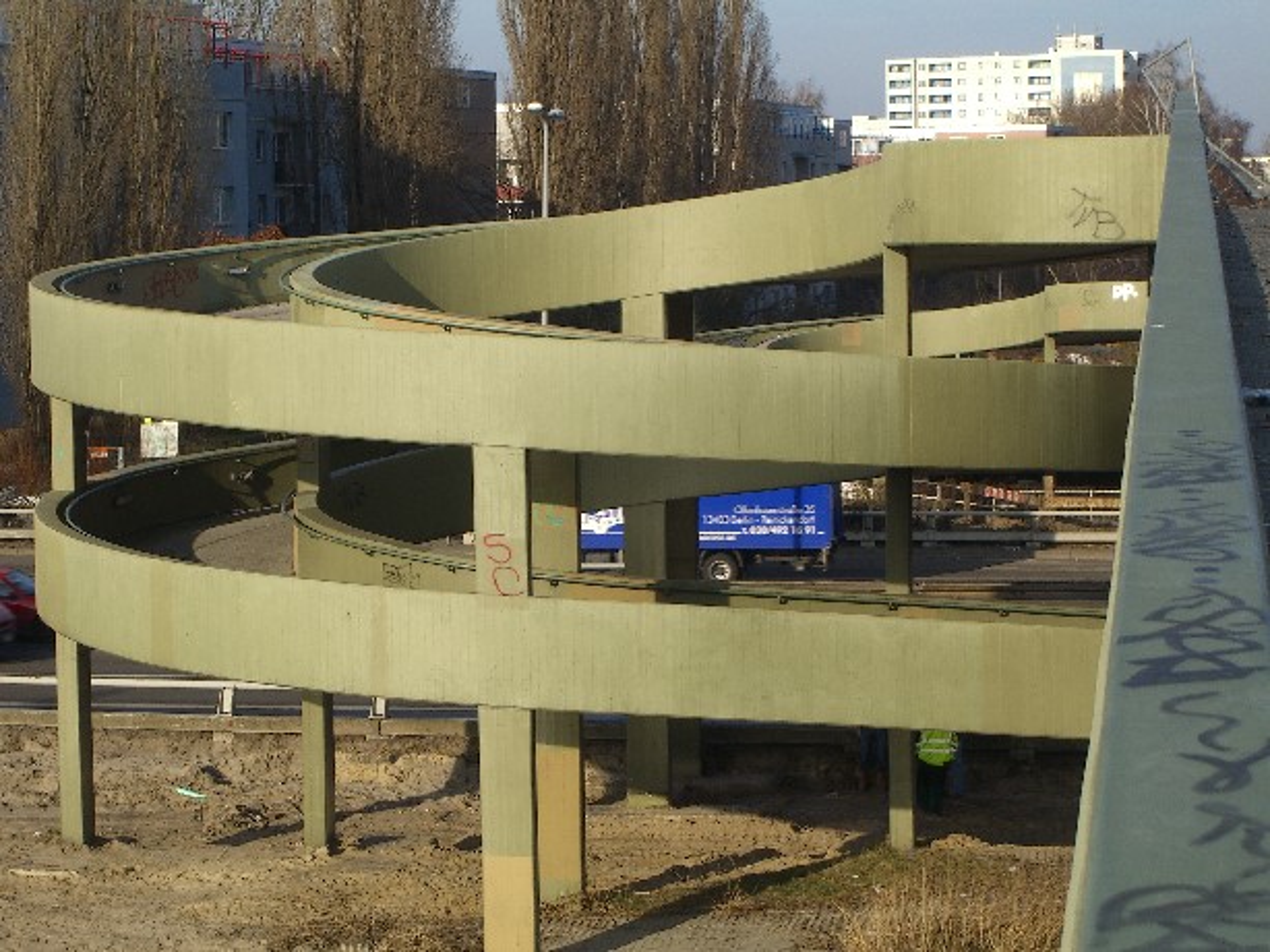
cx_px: 635
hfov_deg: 17.3
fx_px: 4181
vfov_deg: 13.0
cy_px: 476
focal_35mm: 114
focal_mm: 23.7
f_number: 7.4
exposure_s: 1/200
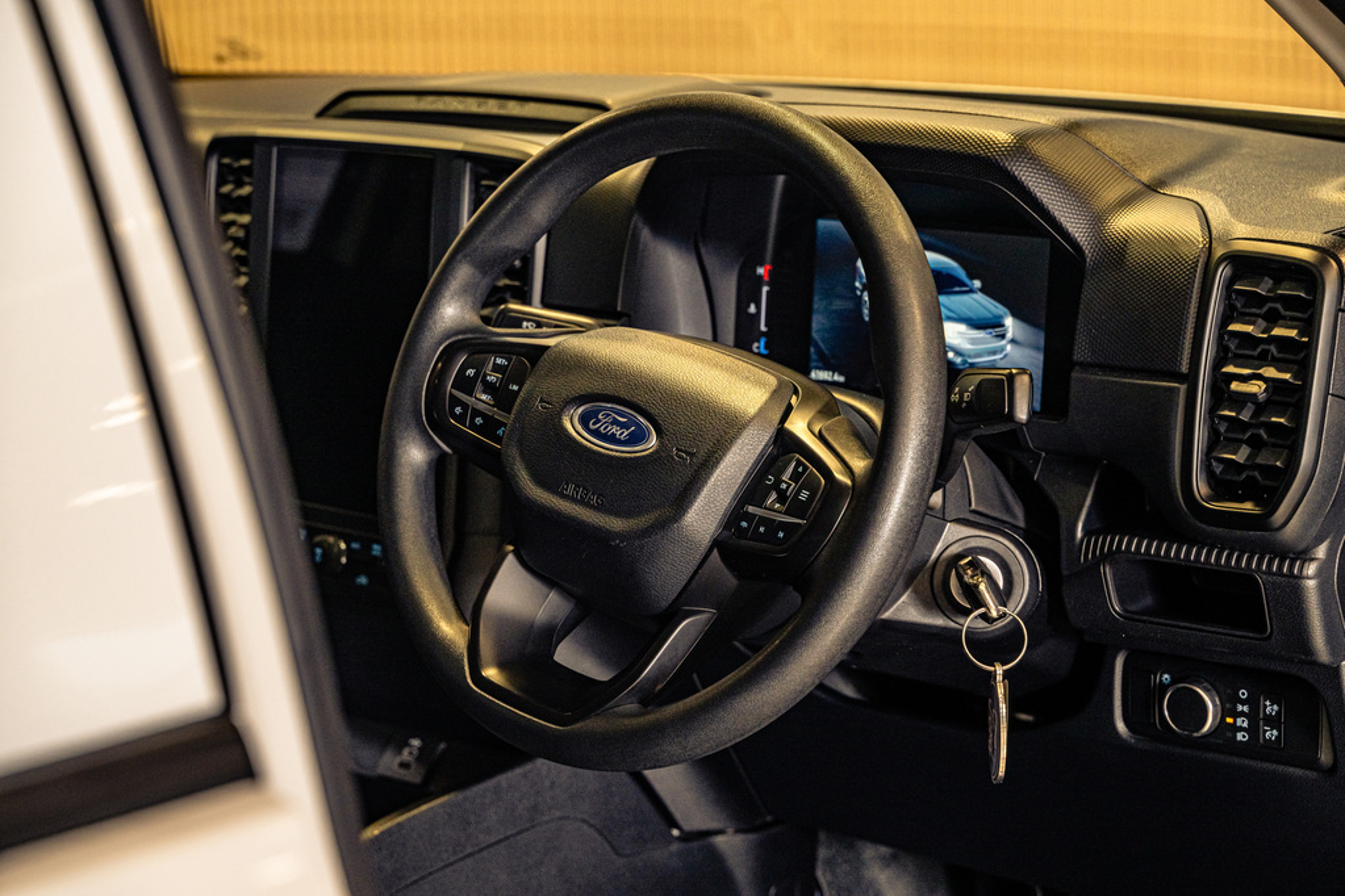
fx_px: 2802
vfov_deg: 18.2
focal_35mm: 75
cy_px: 448
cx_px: 672
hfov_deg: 27.0
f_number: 5
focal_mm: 75
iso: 500
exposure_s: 1/125
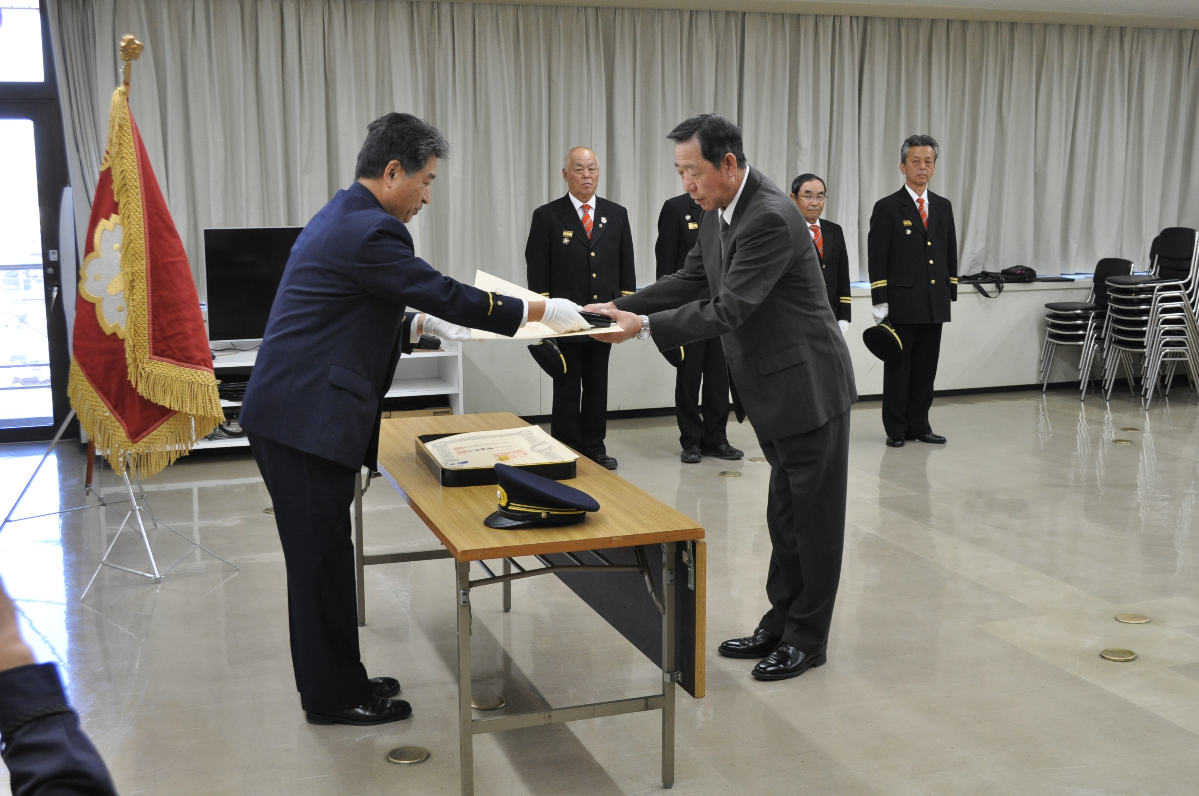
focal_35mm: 42
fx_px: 1397
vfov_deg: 31.8
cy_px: 398
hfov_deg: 46.4
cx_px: 600
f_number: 7.1
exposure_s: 1/50
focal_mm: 28
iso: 800
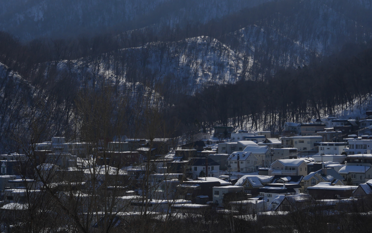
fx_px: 963
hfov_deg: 21.9
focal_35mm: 95
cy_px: 54
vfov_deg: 13.7
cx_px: 198
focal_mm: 35
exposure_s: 1/1600
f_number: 8
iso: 200
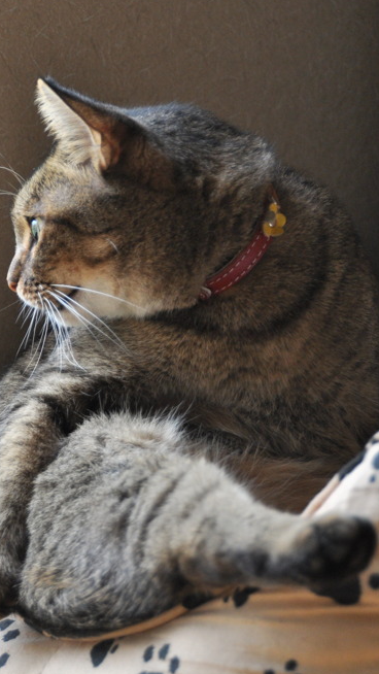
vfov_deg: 13.5
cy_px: 328
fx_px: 2855
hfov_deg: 7.6
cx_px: 125
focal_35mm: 160
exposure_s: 1/160
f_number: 5
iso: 640
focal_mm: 65
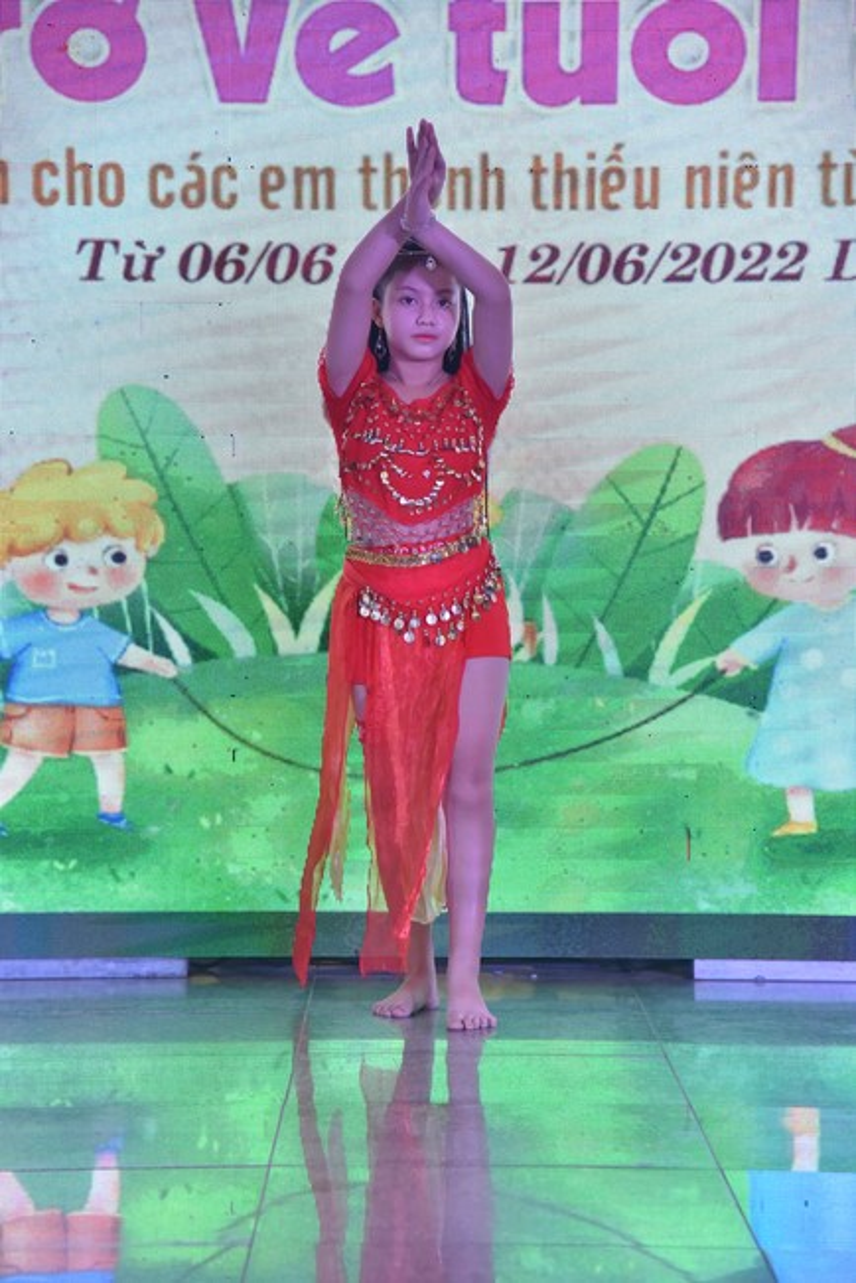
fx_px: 4275
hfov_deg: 11.4
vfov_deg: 17.1
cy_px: 642
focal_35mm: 120
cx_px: 428
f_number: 5
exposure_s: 1/200
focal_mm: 120
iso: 2000
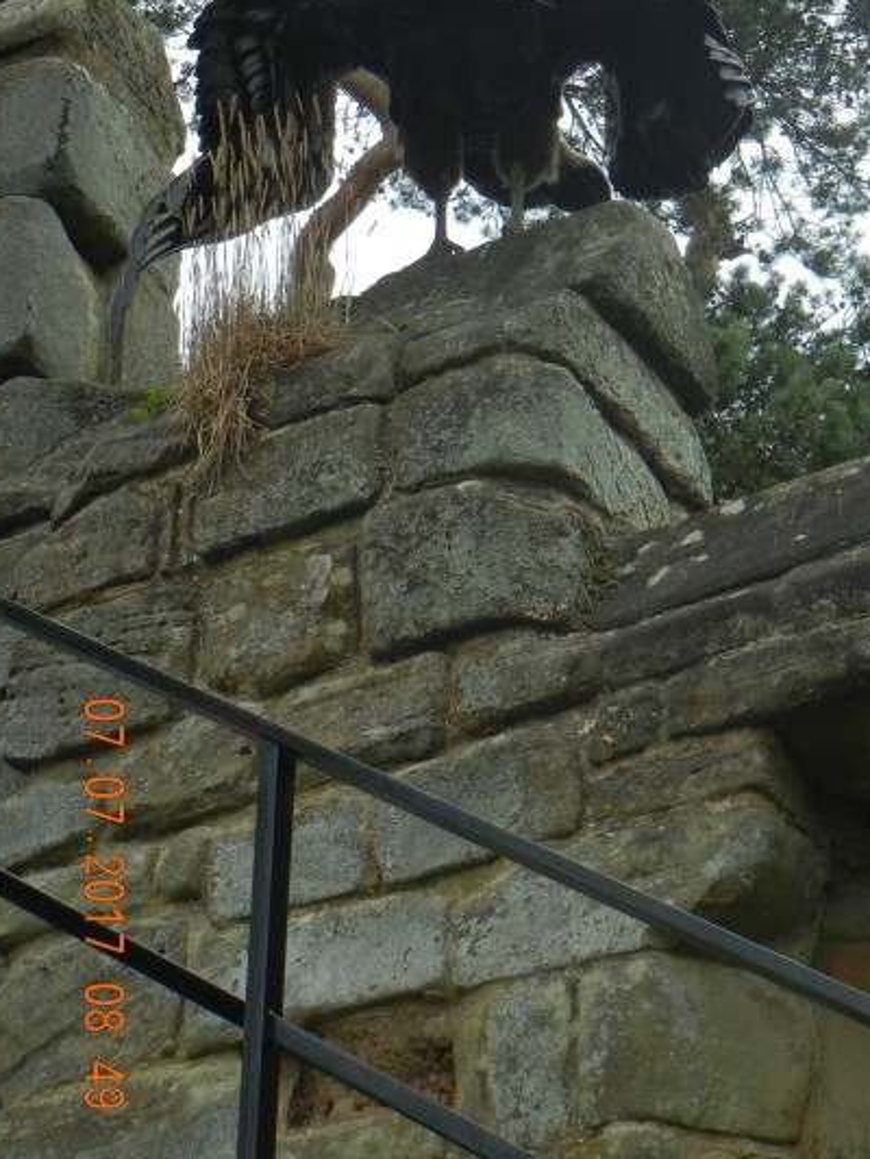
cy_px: 376
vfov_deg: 13.4
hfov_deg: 10.1
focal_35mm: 147
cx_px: 600
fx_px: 4924
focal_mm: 18.3
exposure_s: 1/555
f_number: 4.5
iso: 160
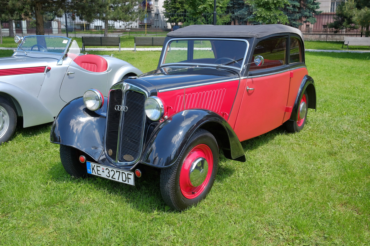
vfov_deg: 37.9
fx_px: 360
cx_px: 185
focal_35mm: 35
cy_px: 123
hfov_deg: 54.4
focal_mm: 23
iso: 200
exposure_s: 1/110
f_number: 8
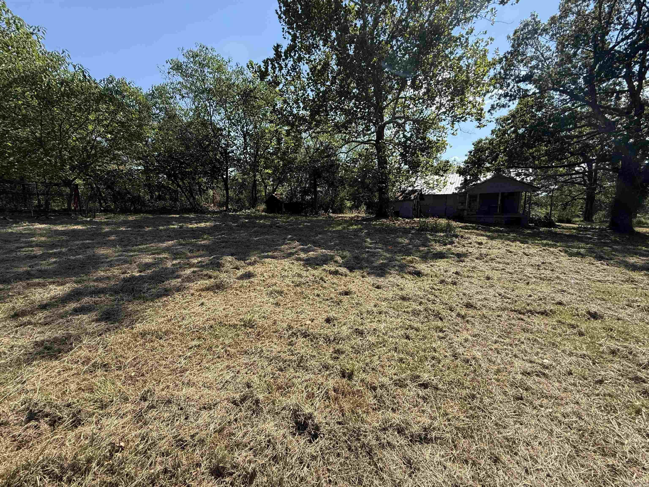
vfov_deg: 85.7
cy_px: 244
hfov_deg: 102.1
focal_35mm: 14
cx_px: 324
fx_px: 262
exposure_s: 1/1259
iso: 64
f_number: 2.2
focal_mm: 2.22
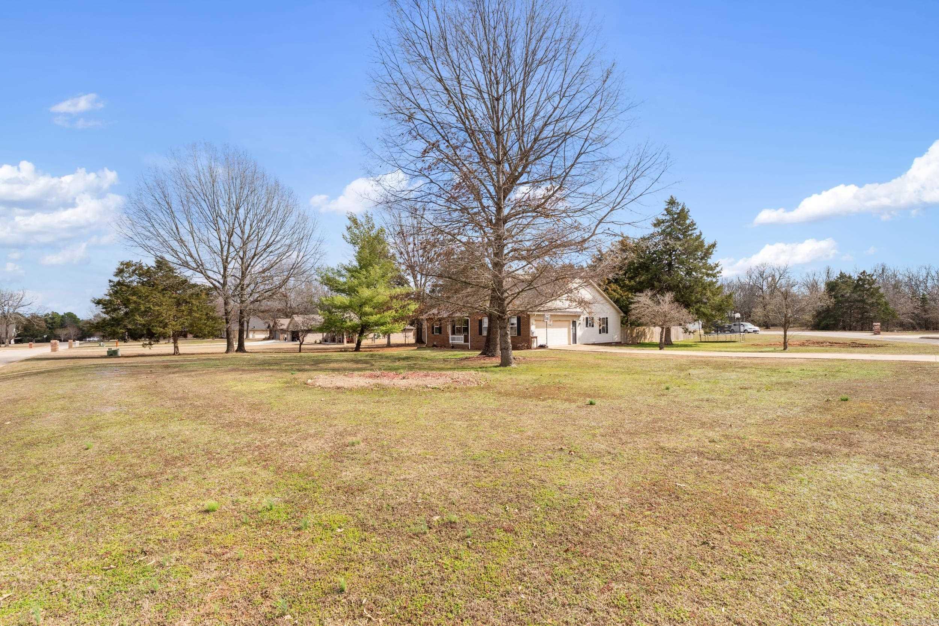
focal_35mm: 17
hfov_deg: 92.4
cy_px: 313
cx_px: 470
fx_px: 450
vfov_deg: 69.7
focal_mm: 11.5
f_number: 9
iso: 200
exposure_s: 1/160
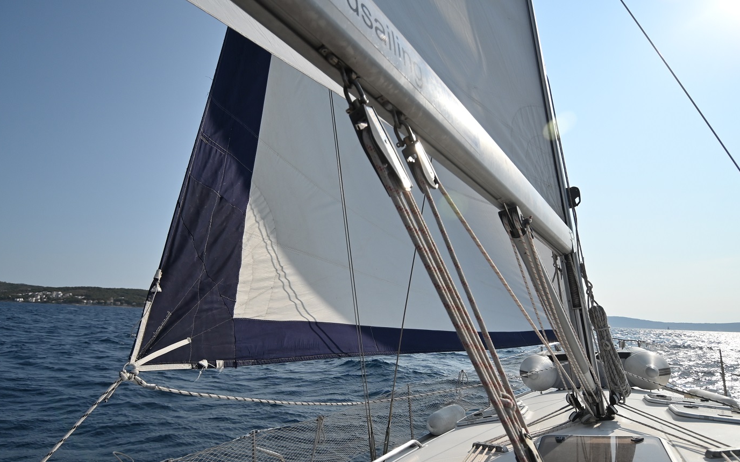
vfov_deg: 59.5
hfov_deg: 85.1
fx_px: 403
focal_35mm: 20
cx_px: 371
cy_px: 260
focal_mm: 12
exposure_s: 1/8000
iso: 220
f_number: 4
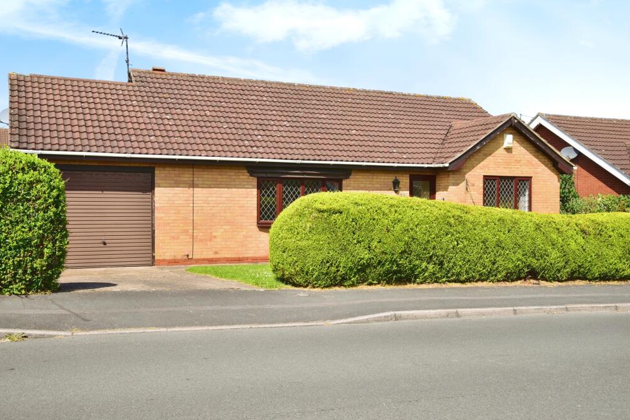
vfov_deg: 36.9
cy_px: 205
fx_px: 630
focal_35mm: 36
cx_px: 307
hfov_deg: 53.1
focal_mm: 35
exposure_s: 1/125
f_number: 8
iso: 125
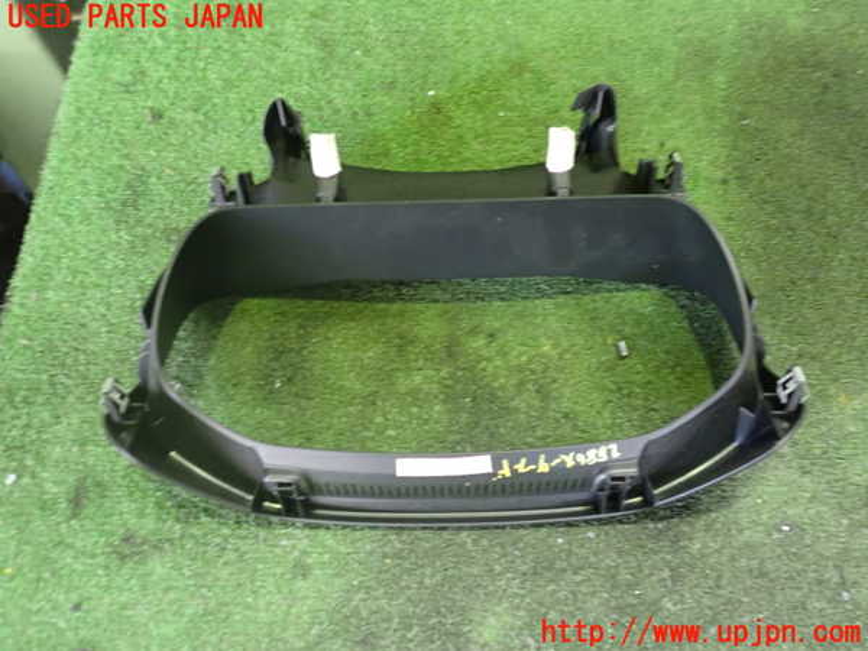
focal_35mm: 30
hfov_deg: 60.0
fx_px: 752
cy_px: 326
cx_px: 434
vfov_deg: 46.8
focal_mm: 5.4
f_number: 2.3
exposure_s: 1/30
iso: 800
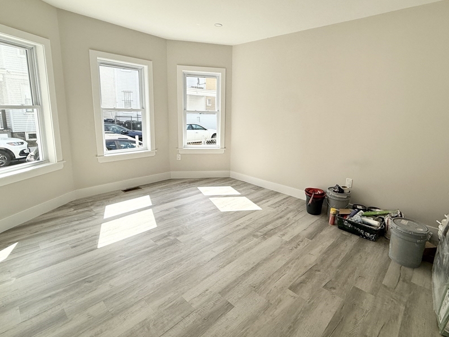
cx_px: 250
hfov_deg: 87.4
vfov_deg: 71.3
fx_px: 233
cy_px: 149
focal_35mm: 18
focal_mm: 2.22
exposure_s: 1/413
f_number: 2.2
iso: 64
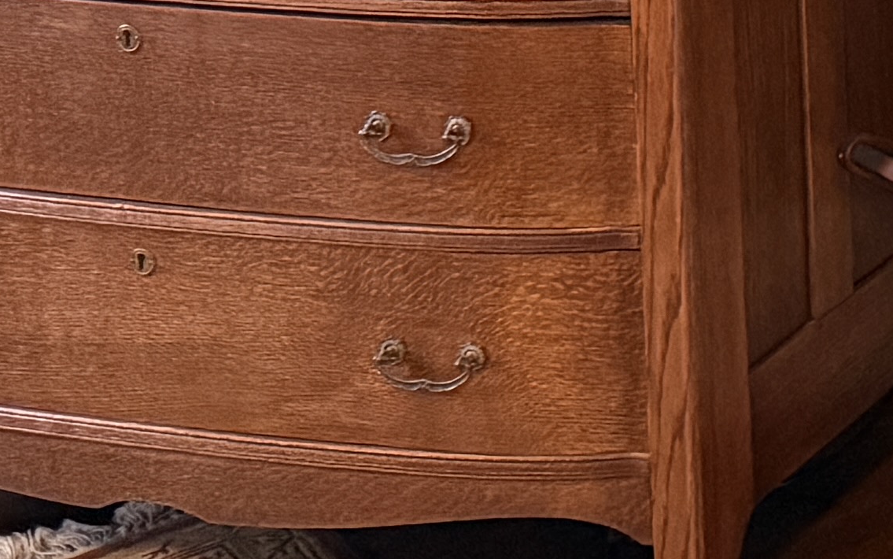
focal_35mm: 128
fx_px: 3116
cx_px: 1980
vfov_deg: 9.1
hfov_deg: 13.2
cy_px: -849
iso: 640
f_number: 1.78
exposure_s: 1/60
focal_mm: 6.76
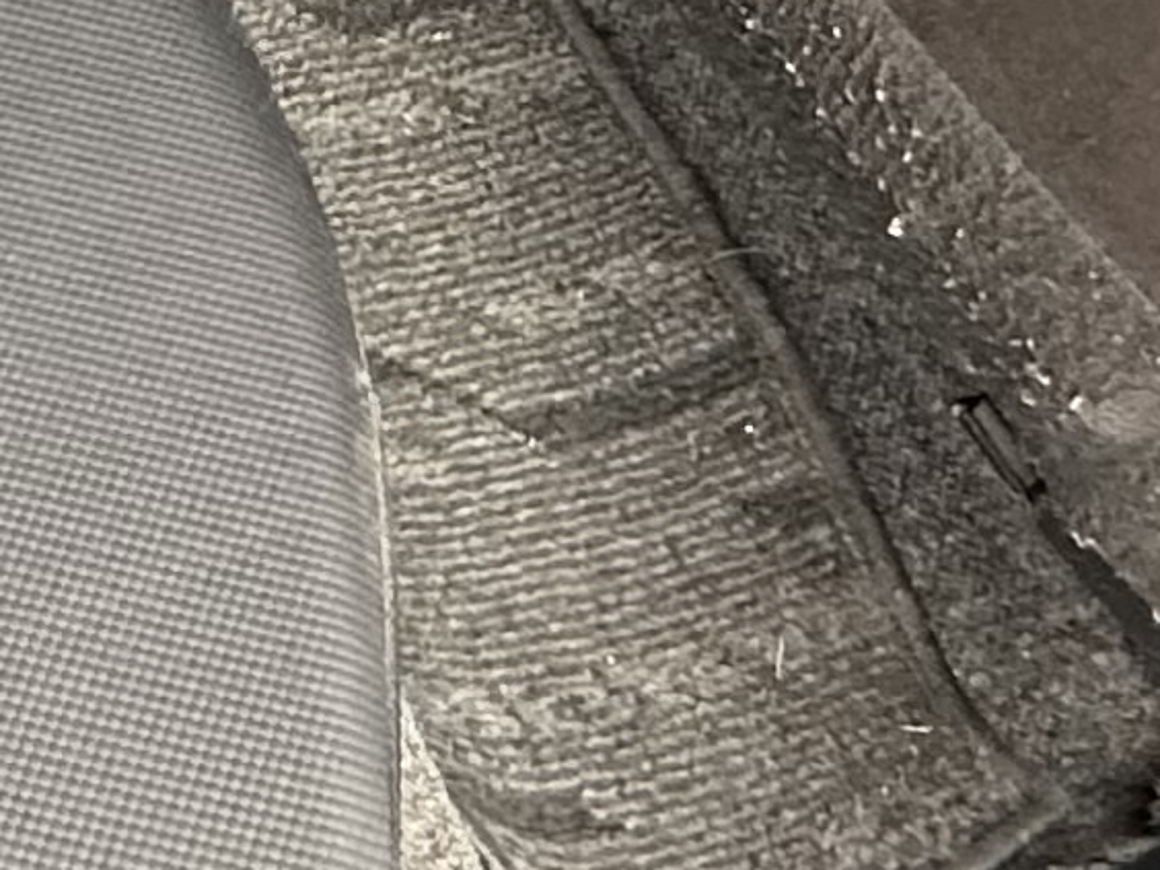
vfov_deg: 13.2
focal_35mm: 100
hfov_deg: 18.0
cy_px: -734
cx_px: -465
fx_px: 3351
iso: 500
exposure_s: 1/60
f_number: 2.2
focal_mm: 2.22
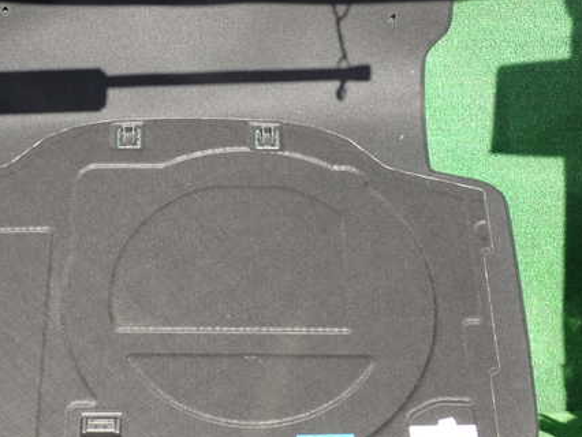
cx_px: 212
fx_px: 1279
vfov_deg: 19.4
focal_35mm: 76
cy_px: 216
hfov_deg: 25.6
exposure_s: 1/200
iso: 100
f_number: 3.3
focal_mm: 9.65
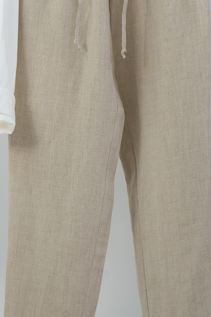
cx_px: -2
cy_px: 44
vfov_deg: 16.7
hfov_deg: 11.2
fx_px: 1065
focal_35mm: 121
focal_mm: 51.5
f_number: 5.6
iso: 400
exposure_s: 1/125
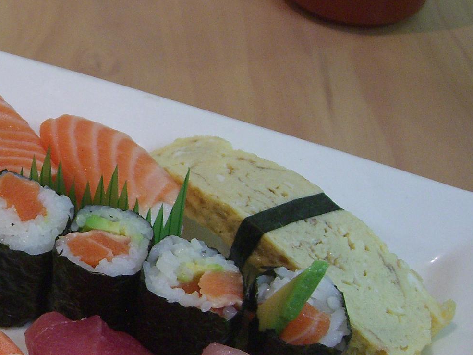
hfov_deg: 23.5
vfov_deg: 18.6
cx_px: -13
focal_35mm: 79
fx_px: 1080
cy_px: 245
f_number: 2.8
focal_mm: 7.9
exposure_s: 1/30
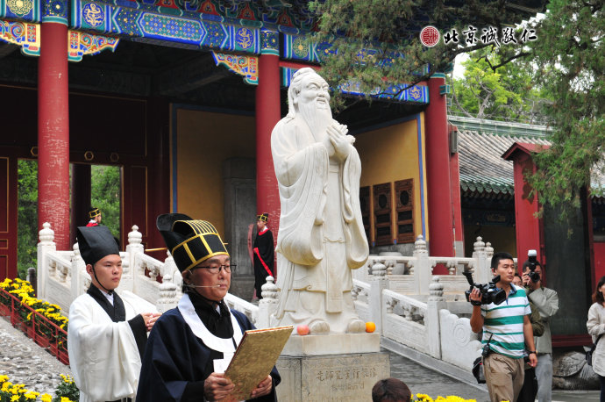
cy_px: 201
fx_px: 1057
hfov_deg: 31.9
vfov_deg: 21.5
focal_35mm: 63
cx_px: 302
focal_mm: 42
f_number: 7.1
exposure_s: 1/200
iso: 500
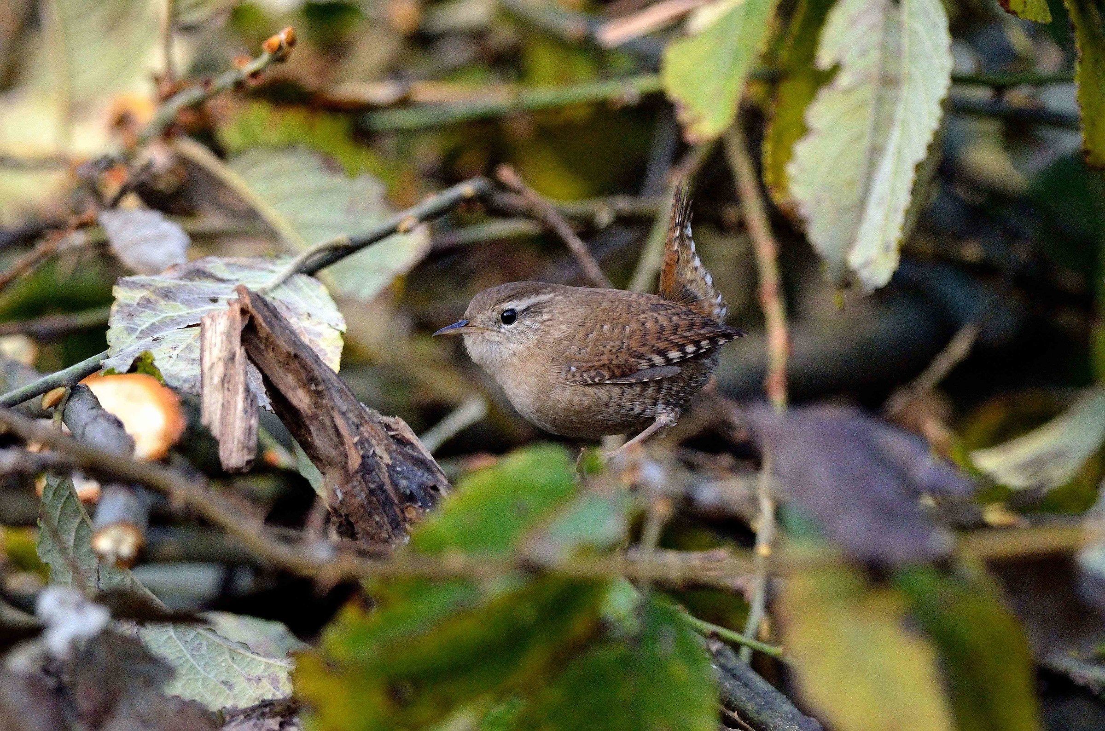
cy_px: 366
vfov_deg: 2.2
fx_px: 19295
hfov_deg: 3.3
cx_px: 552
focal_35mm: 630
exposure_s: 1/2000
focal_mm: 420
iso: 3200
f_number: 6.3
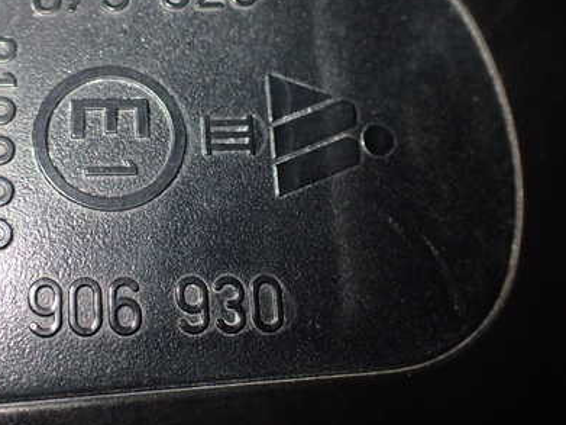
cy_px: 144
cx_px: 164
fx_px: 752
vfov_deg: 31.3
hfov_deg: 40.4
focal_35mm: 46
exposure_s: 1/125
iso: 500
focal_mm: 5.4
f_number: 2.3
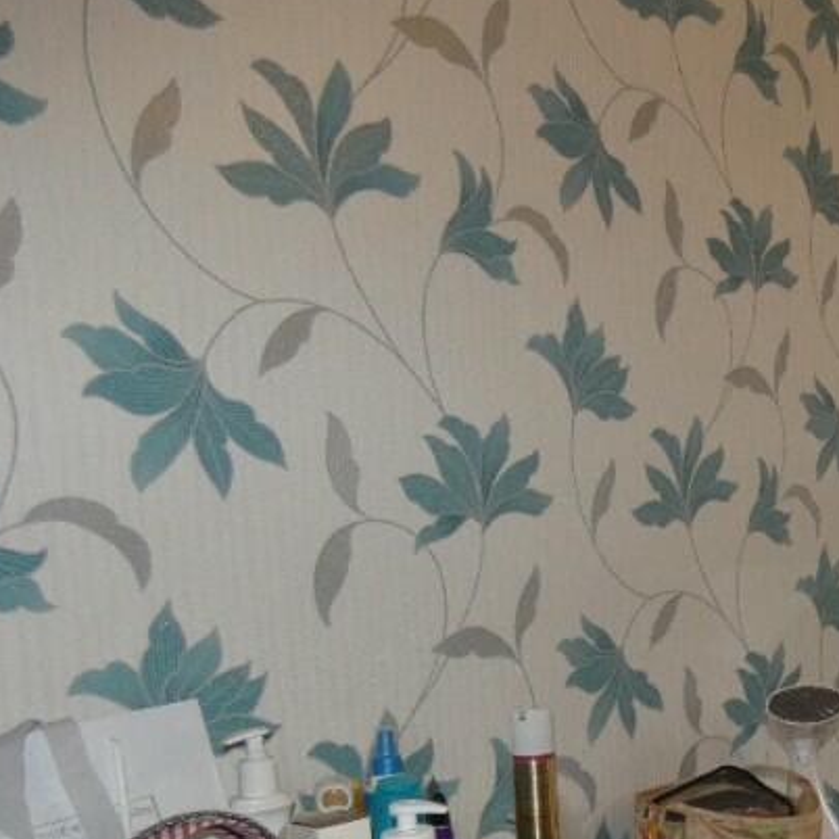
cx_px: 883
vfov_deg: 36.6
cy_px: 639
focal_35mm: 45
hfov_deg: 33.5
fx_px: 1234
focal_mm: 3.6
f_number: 2.8
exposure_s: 1/60
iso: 250
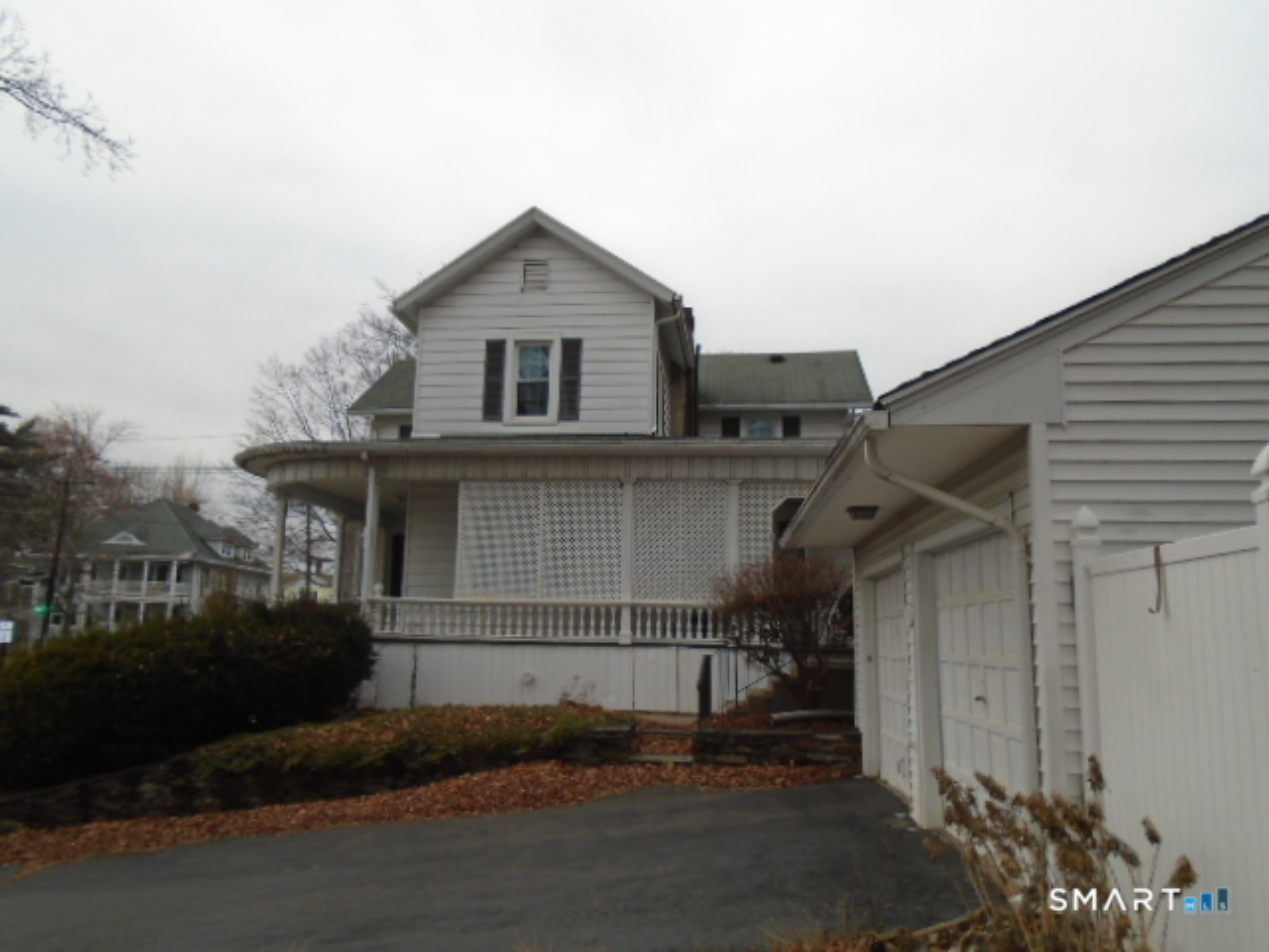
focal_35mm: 26
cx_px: 634
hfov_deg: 67.3
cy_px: 476
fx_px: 953
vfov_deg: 53.1
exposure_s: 1/400
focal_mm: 4.6
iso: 100
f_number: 3.2
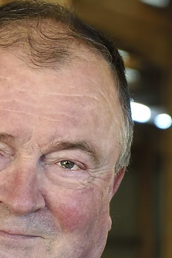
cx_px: -80
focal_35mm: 270
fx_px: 1935
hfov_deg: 5.1
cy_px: 511
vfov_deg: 7.3
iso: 1600
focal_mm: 50
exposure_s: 1/125
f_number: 4
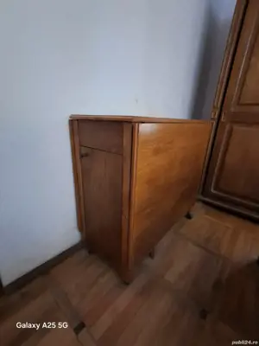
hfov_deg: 78.1
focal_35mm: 16
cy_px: 173
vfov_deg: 94.5
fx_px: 160
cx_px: 130
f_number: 2.2
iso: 320
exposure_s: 1/7
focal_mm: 1.64
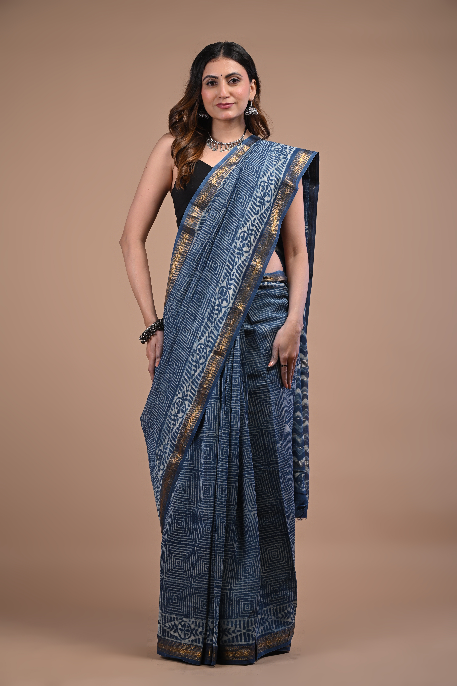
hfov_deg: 19.5
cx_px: 228
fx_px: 1333
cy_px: 343
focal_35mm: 70
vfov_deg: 28.8
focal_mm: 70
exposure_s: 1/125
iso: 200
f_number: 9
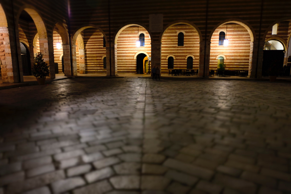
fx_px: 194
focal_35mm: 24
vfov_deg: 53.1
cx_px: 146
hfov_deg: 73.7
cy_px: 97
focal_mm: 16
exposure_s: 1/6.5
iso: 800
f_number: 3.5
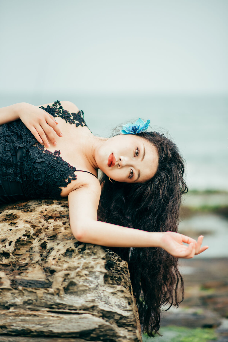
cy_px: 171
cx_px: 114
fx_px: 807
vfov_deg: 23.9
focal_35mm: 85
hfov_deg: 16.1
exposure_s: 1/2000
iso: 200
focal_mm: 85
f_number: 1.8
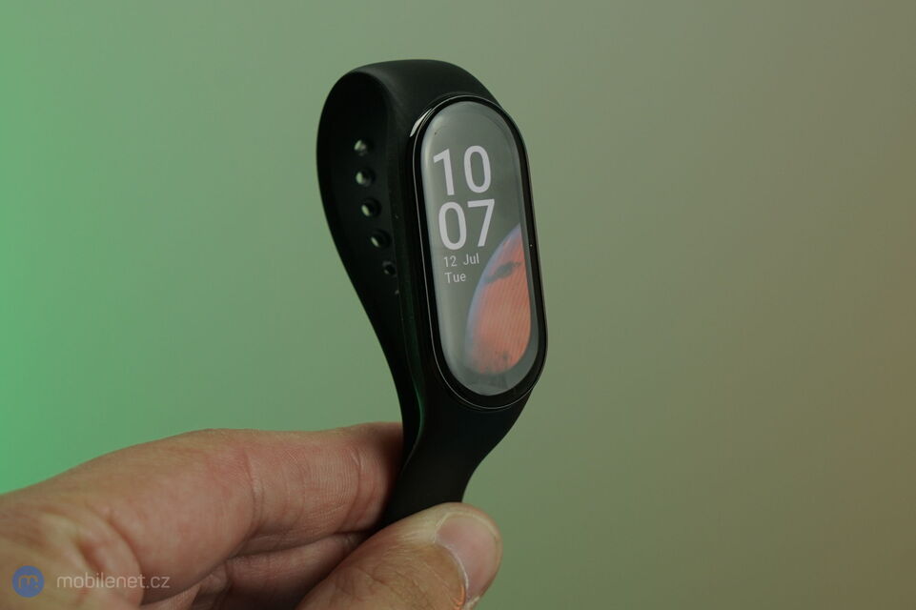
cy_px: 305
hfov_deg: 36.3
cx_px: 458
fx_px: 1399
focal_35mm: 55
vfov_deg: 24.6
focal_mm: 55
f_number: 6.3
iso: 500
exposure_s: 1/125
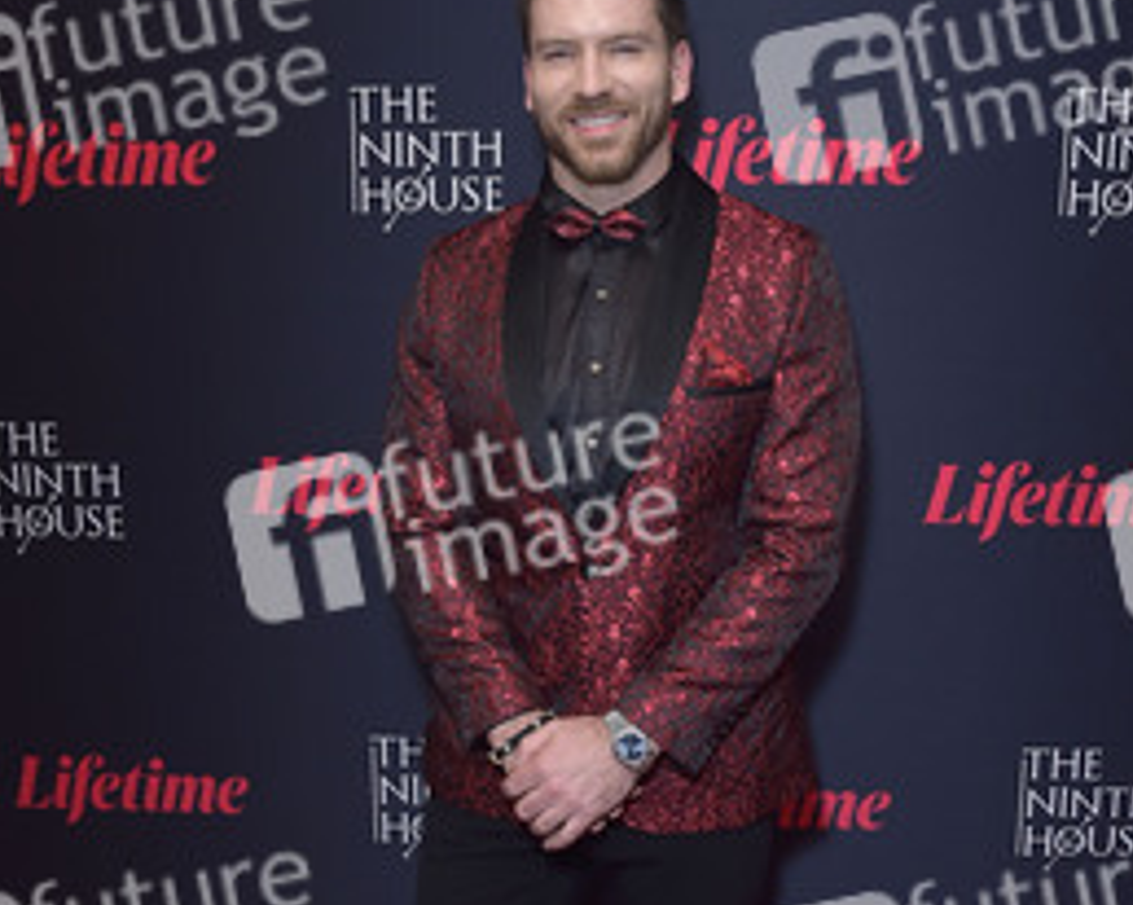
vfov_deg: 40.3
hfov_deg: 51.6
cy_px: 738
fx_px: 1173
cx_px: 582
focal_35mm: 35
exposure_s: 1/250
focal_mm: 24
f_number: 6.3
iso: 1000
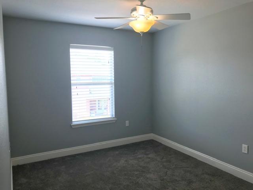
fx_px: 205
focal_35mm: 28
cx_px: 126
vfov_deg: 49.7
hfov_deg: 63.4
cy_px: 95
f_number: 1.8
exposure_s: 1/60
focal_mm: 3.99
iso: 25
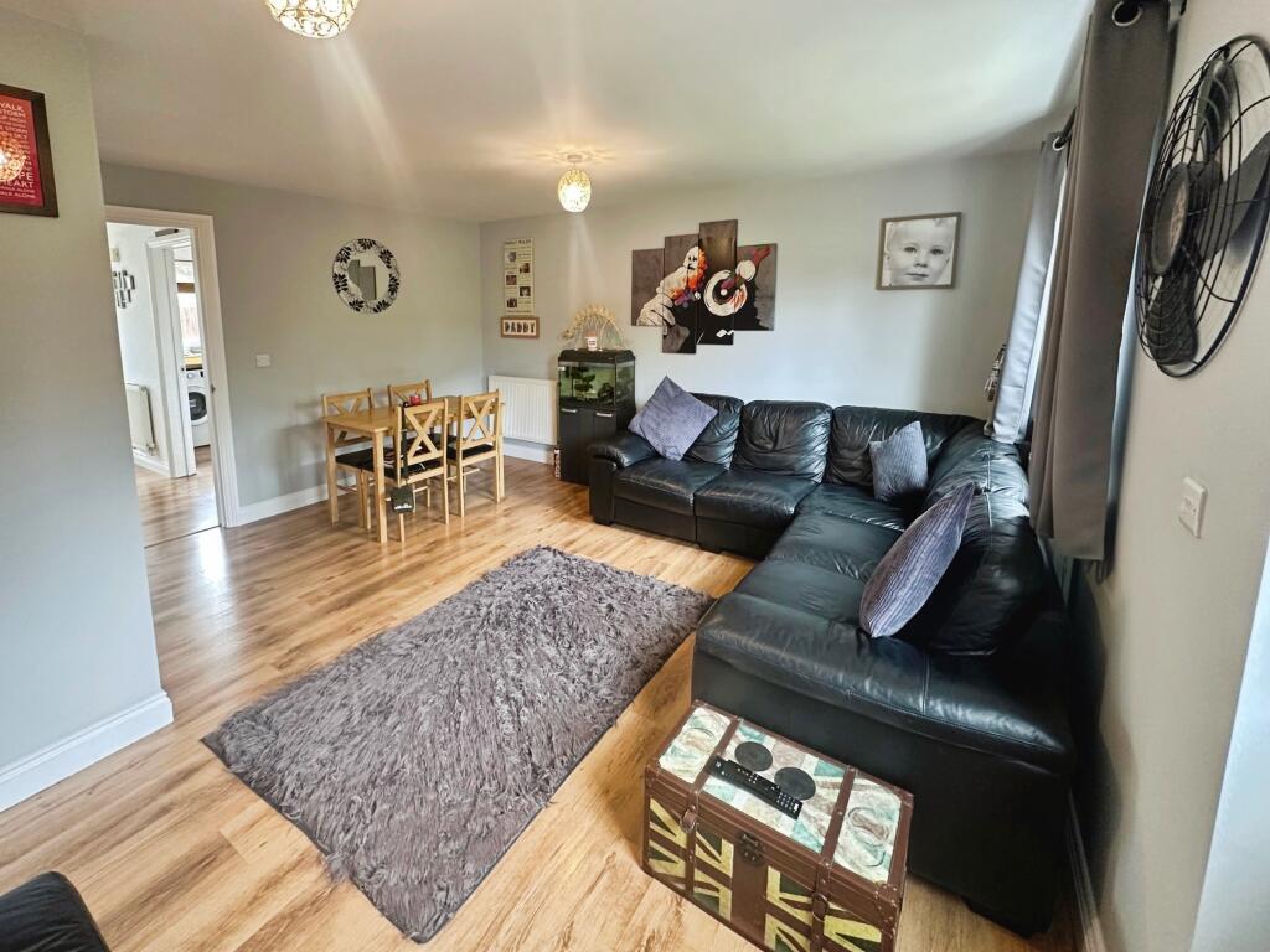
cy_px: 476
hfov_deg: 102.1
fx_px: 514
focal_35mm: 14
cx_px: 635
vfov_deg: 85.7
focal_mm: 2.22
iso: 320
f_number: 2.2
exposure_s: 1/71
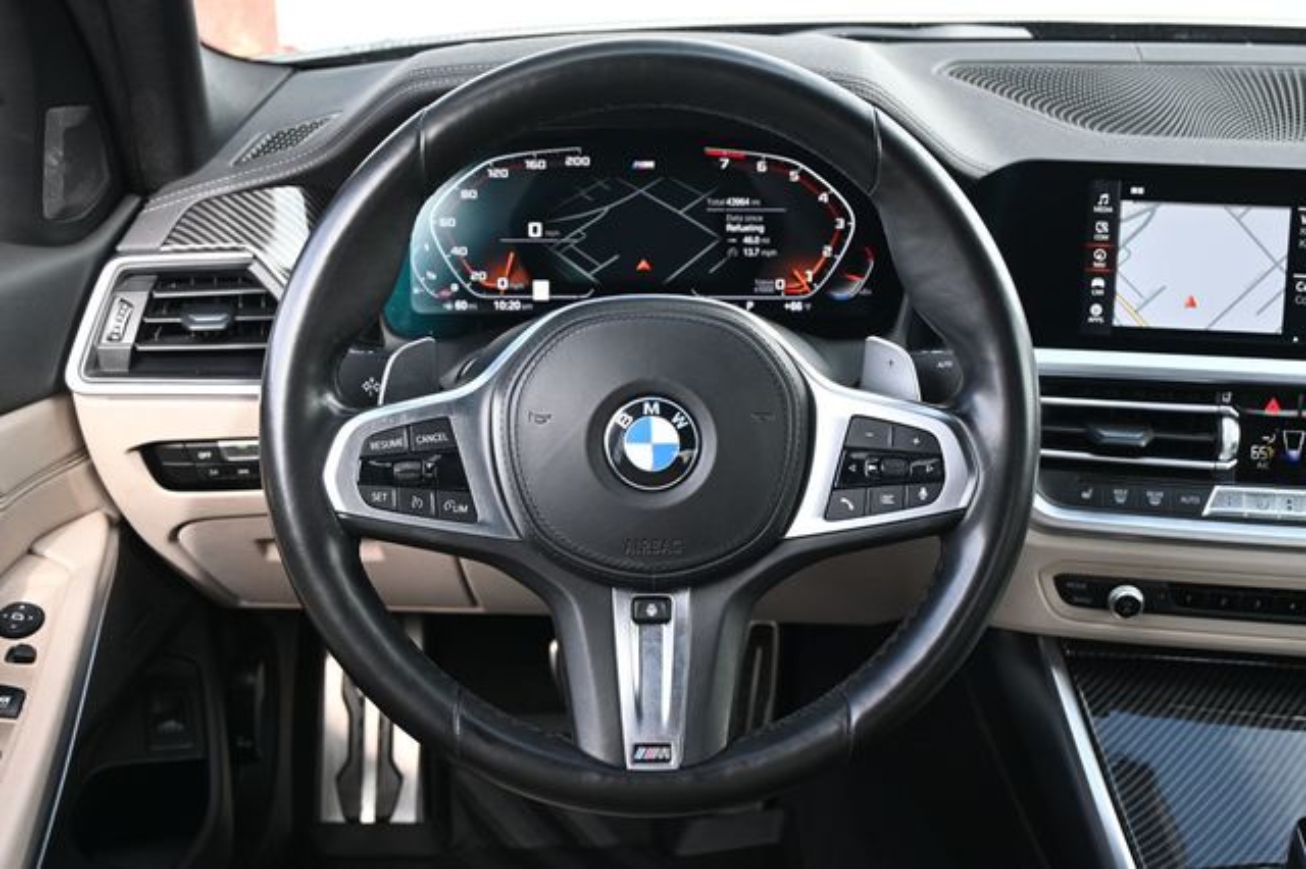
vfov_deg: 34.2
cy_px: 434
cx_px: 653
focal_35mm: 39
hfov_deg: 49.6
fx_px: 1414
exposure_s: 1/125
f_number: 4.5
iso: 500
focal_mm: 26
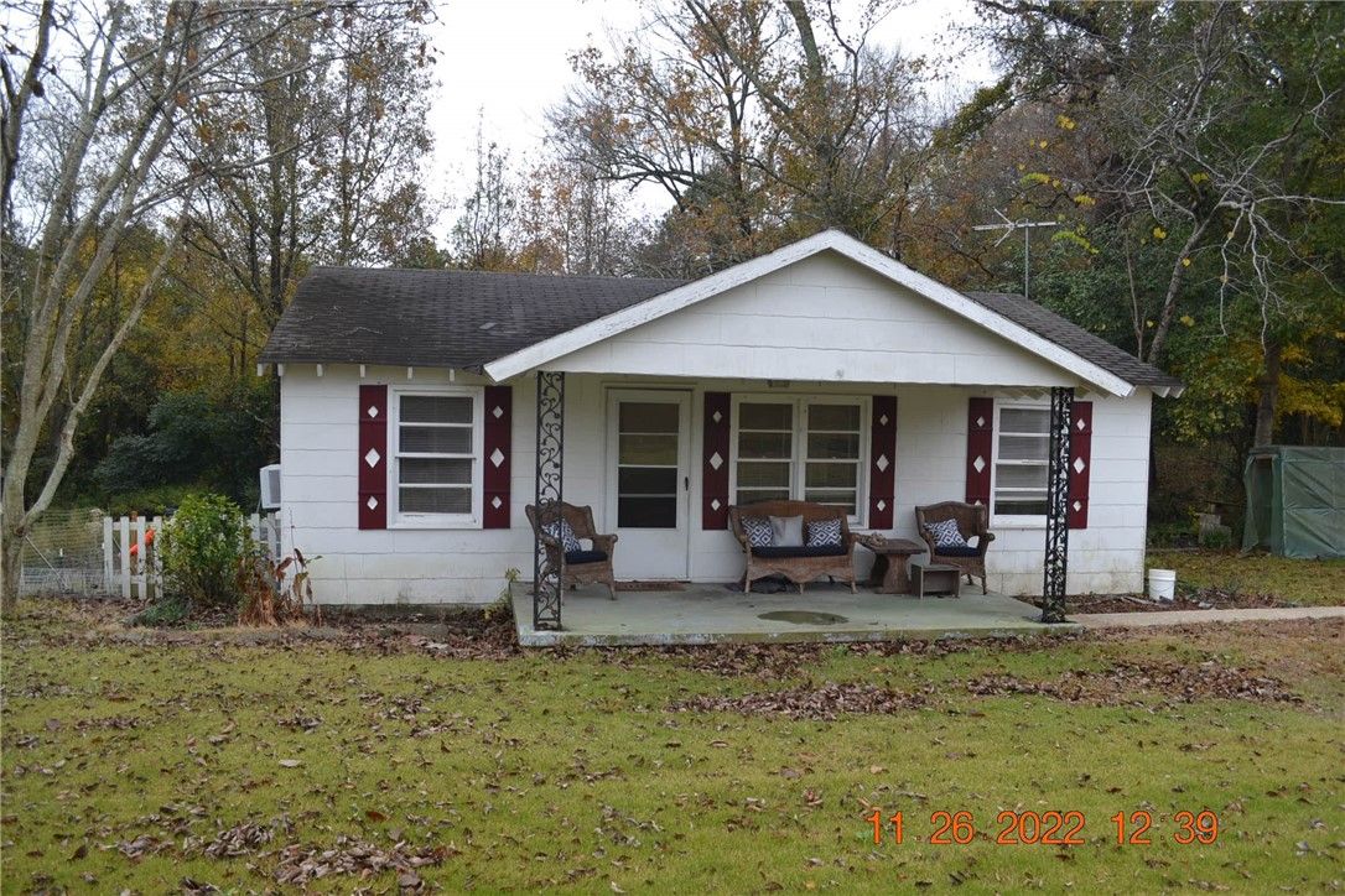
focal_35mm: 27
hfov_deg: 67.4
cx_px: 672
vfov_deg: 47.9
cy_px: 448
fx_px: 1009
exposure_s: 1/125
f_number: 5.6
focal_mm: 18
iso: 100
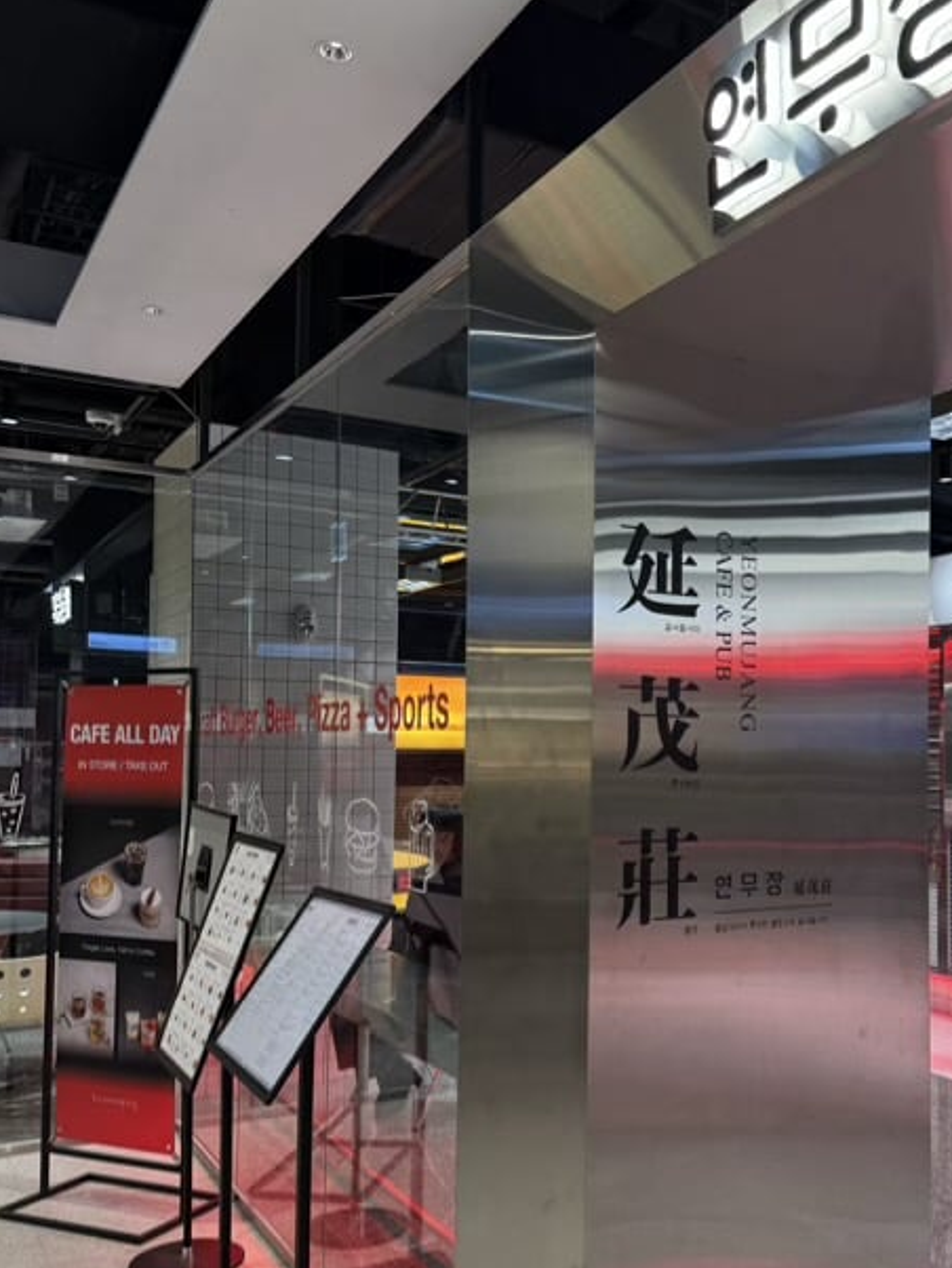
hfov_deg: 41.1
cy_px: 719
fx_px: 1246
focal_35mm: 34
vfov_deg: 53.8
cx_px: 663
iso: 200
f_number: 1.78
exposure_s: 1/139
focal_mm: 6.76
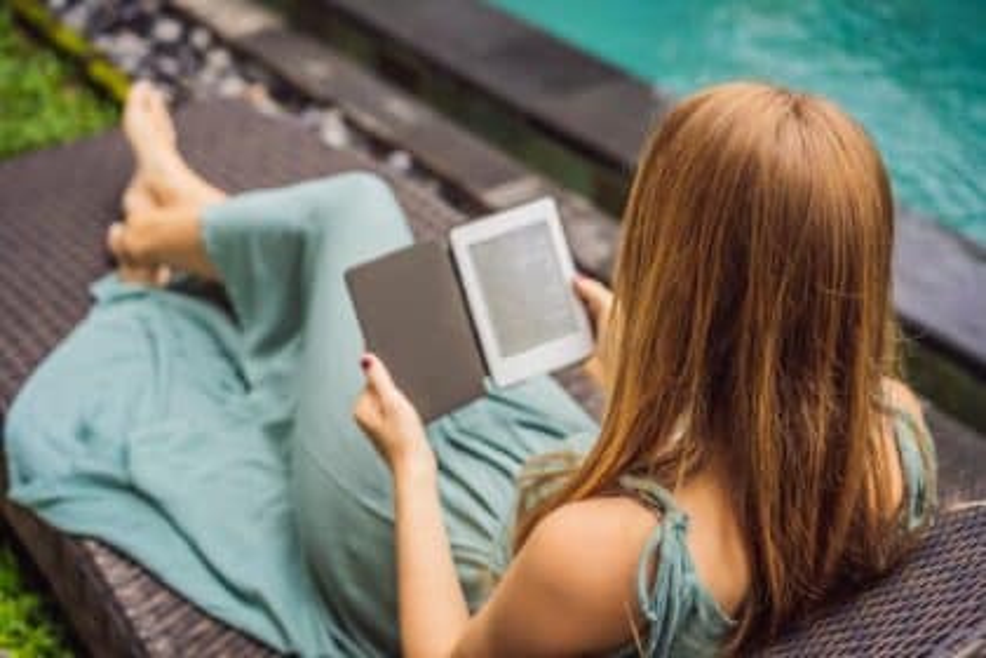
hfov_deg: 36.2
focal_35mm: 55
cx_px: 493
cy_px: 329
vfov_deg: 24.6
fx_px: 1506
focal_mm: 55
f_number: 2.8
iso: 100
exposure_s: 1/500
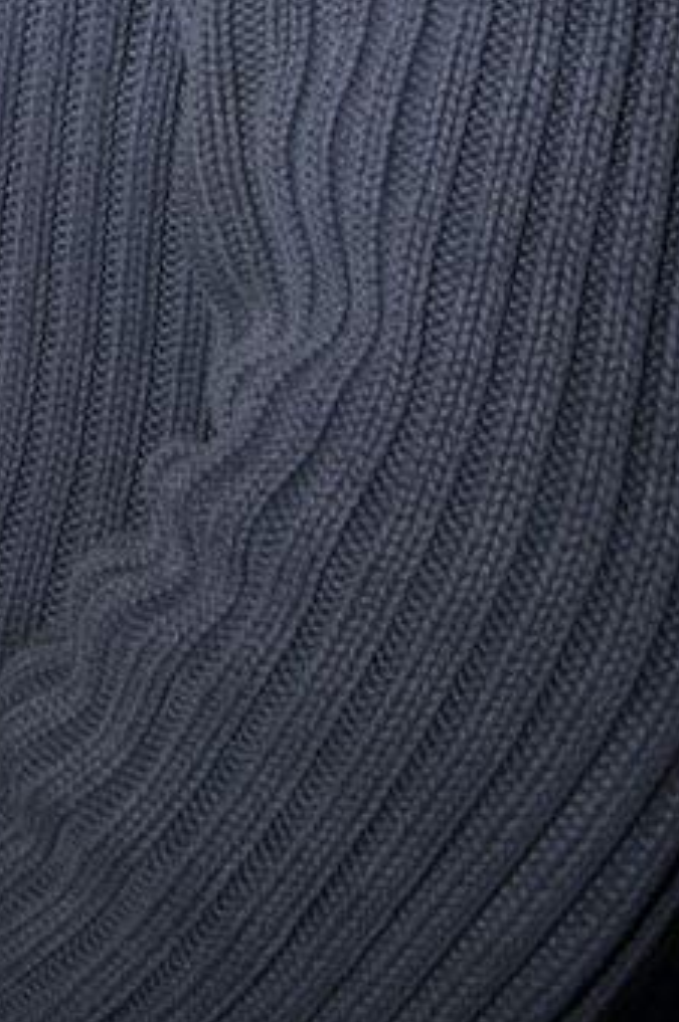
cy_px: -413
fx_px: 3434
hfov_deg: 11.0
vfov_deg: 15.8
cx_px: -257
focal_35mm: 121
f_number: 11
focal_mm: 32
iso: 400
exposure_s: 1/250
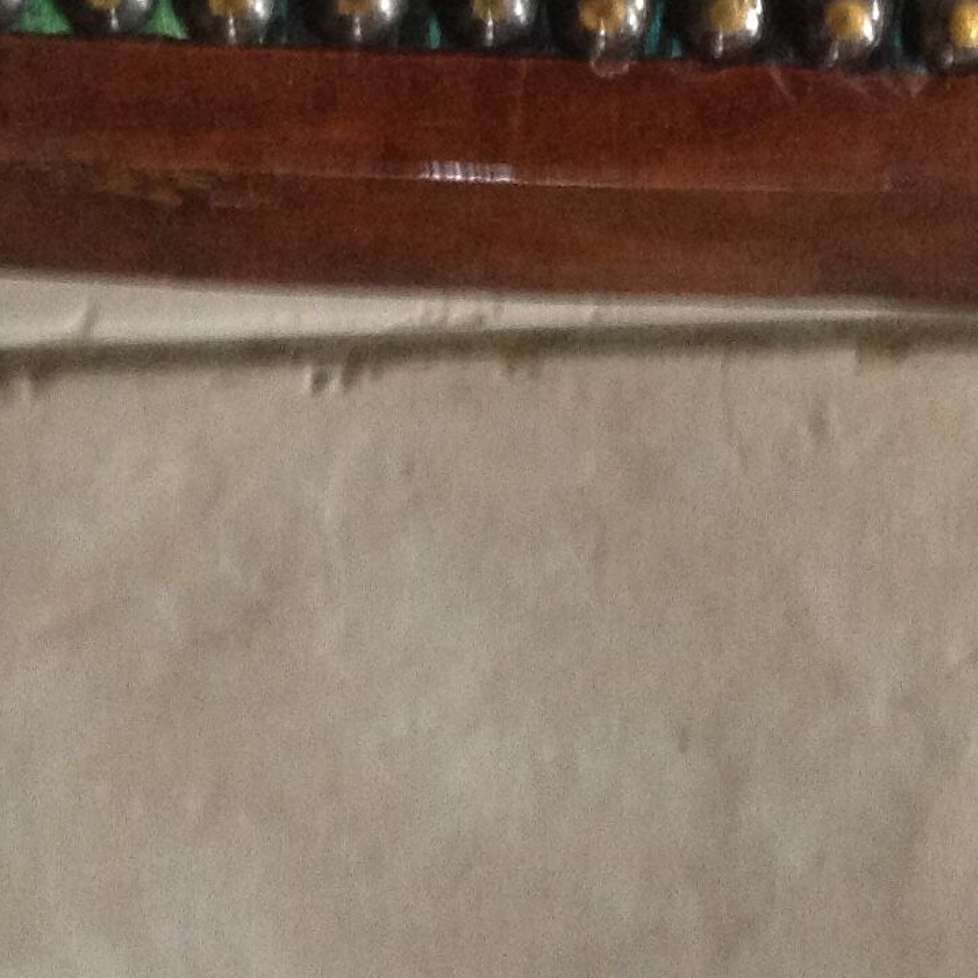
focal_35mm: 105
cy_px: -209
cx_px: 324
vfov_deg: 15.9
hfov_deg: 16.5
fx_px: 3356
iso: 160
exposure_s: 1/24
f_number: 2.4
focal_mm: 3.3
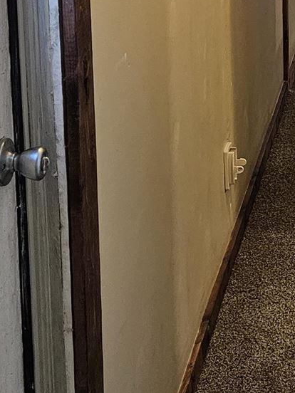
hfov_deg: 15.0
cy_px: -9
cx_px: 336
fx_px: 1091
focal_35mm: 96
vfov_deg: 19.8
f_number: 1.8
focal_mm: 5.4
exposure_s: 1/120
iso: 1000
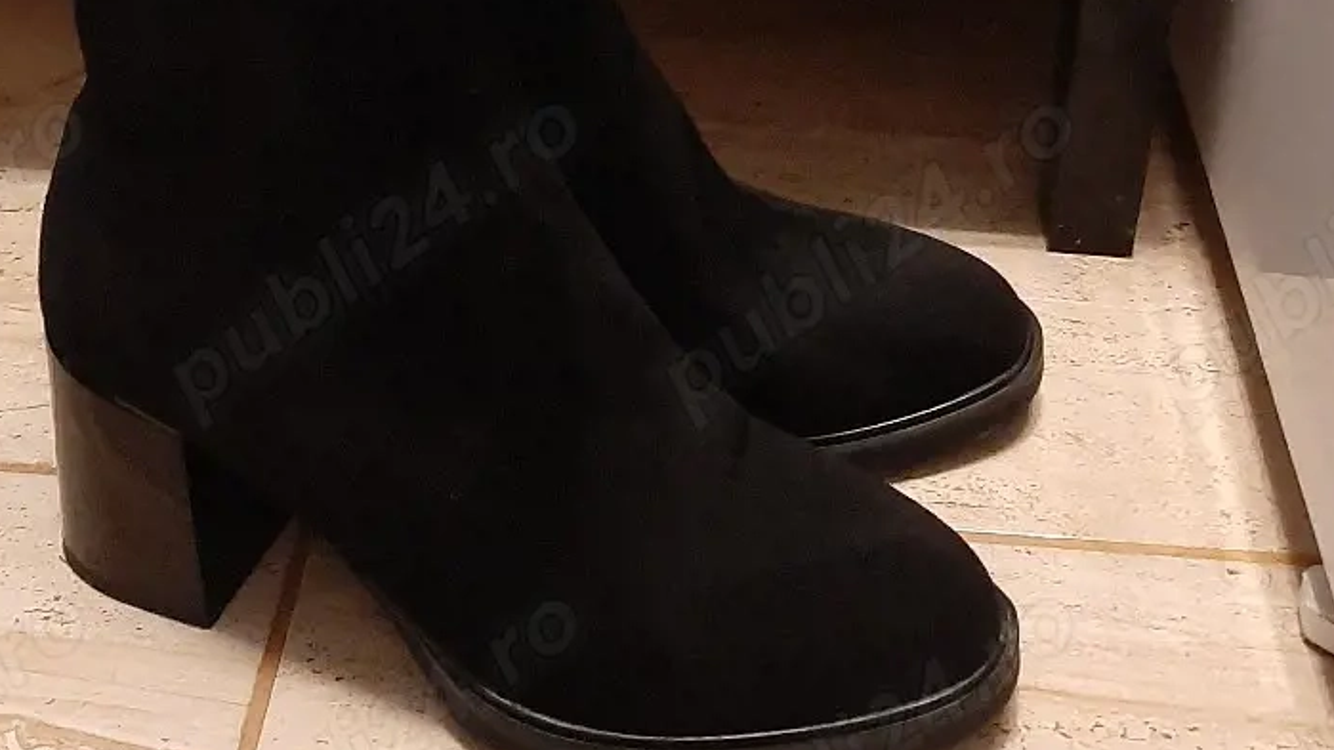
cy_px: -167
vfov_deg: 20.7
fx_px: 1910
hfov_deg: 38.3
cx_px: 500
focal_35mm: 54
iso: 640
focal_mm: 3.93
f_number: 1.7
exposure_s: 1/20
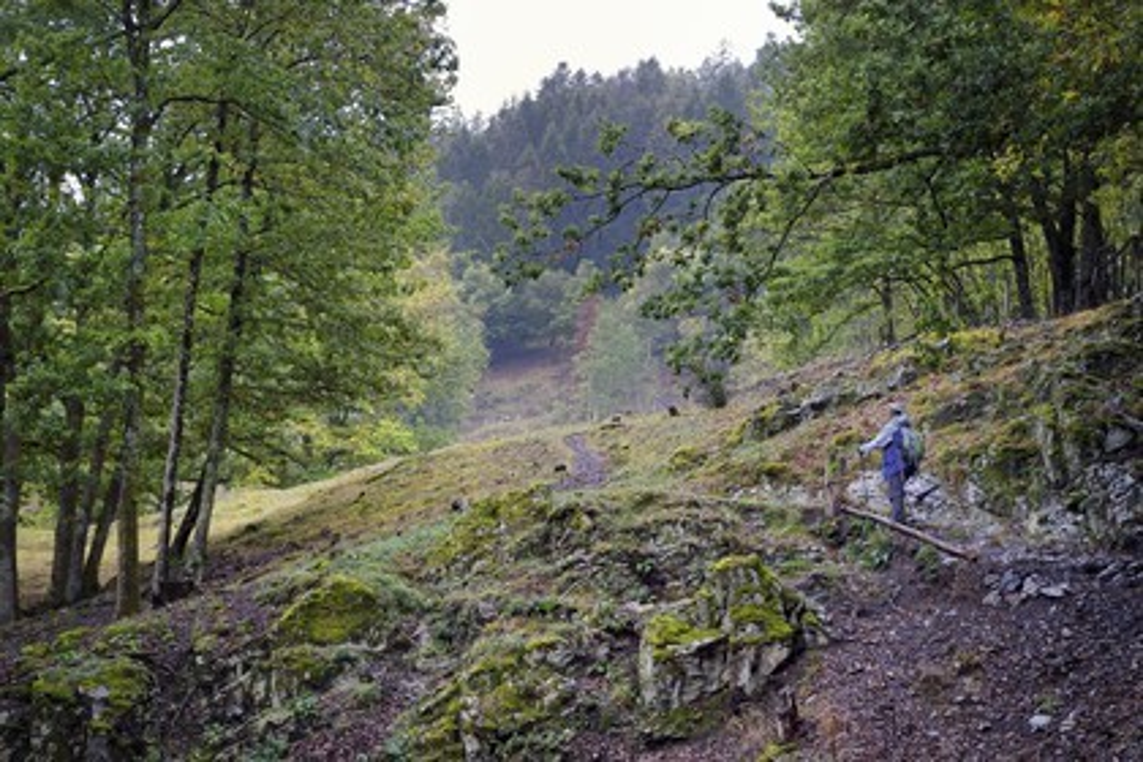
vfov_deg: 19.5
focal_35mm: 70
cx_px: 572
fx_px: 2222
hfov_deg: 28.8
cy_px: 381
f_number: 5.6
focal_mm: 70
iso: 400
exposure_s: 1/160
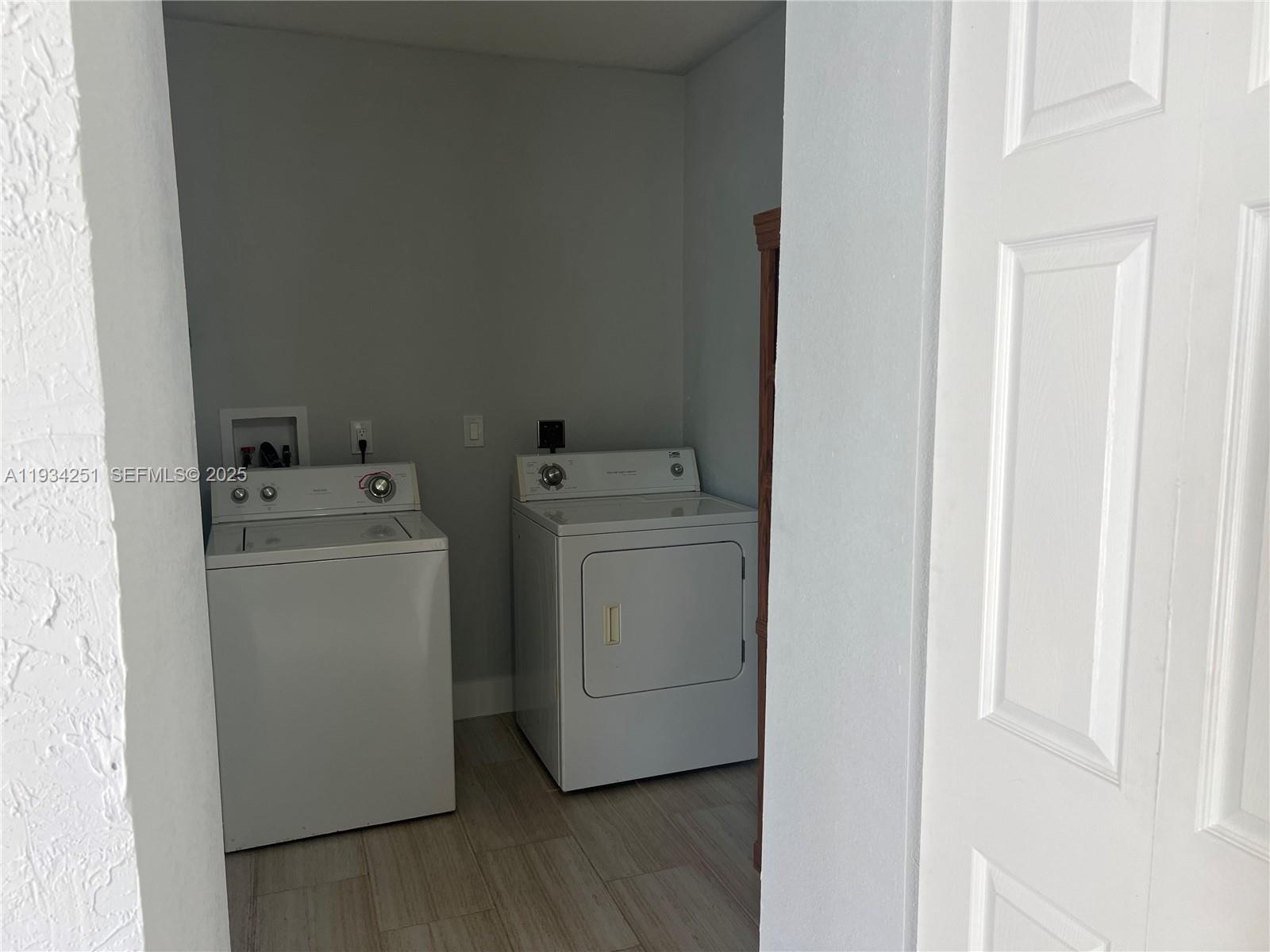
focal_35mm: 26
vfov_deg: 53.1
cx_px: 635
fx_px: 954
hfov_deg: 67.3
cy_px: 476
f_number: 1.5
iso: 40
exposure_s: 1/120
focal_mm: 5.7
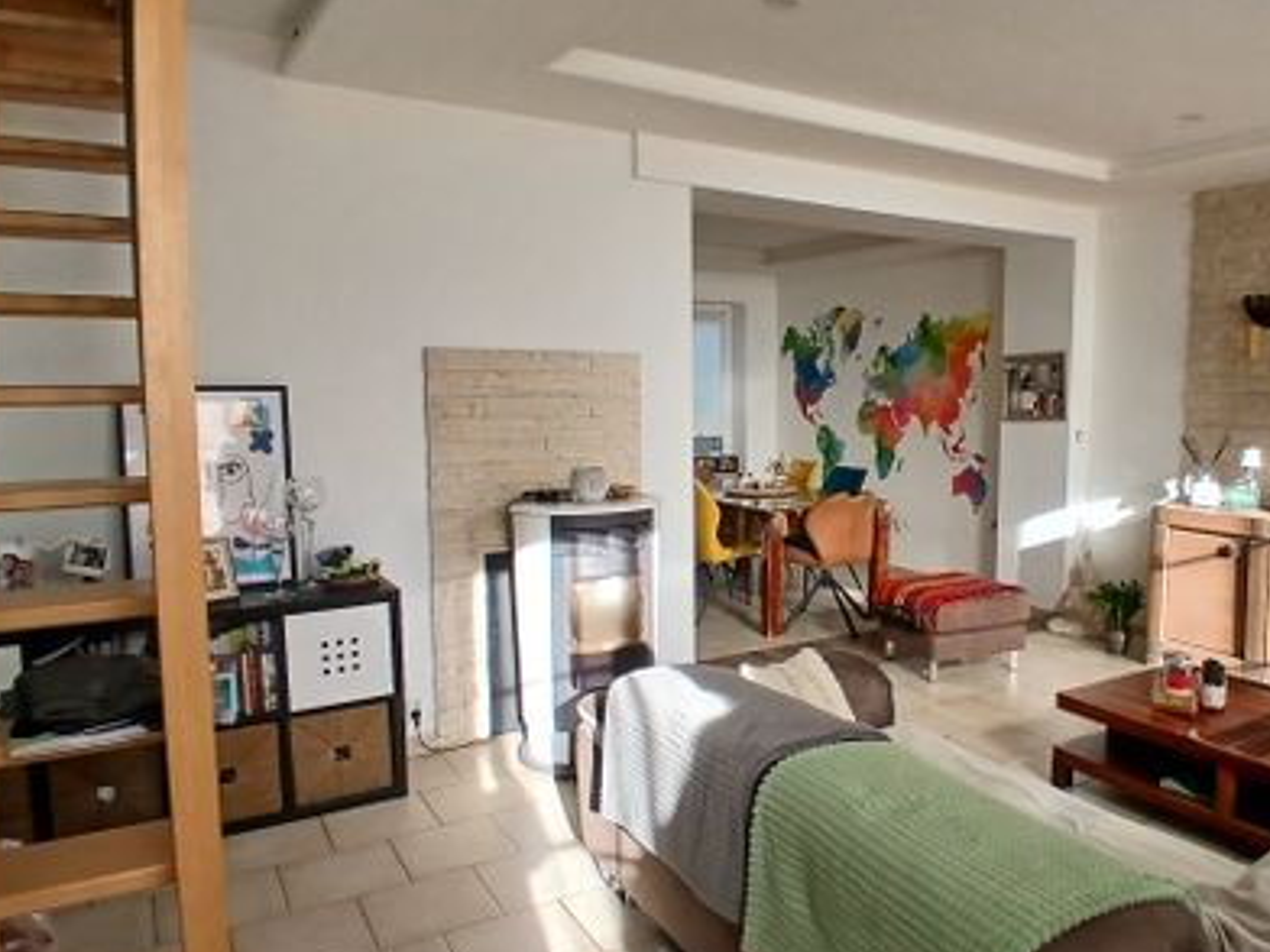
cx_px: 771
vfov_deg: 53.0
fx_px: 954
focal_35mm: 26
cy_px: 453
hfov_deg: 66.6
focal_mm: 1.4
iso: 64
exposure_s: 1/60
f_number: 2.2
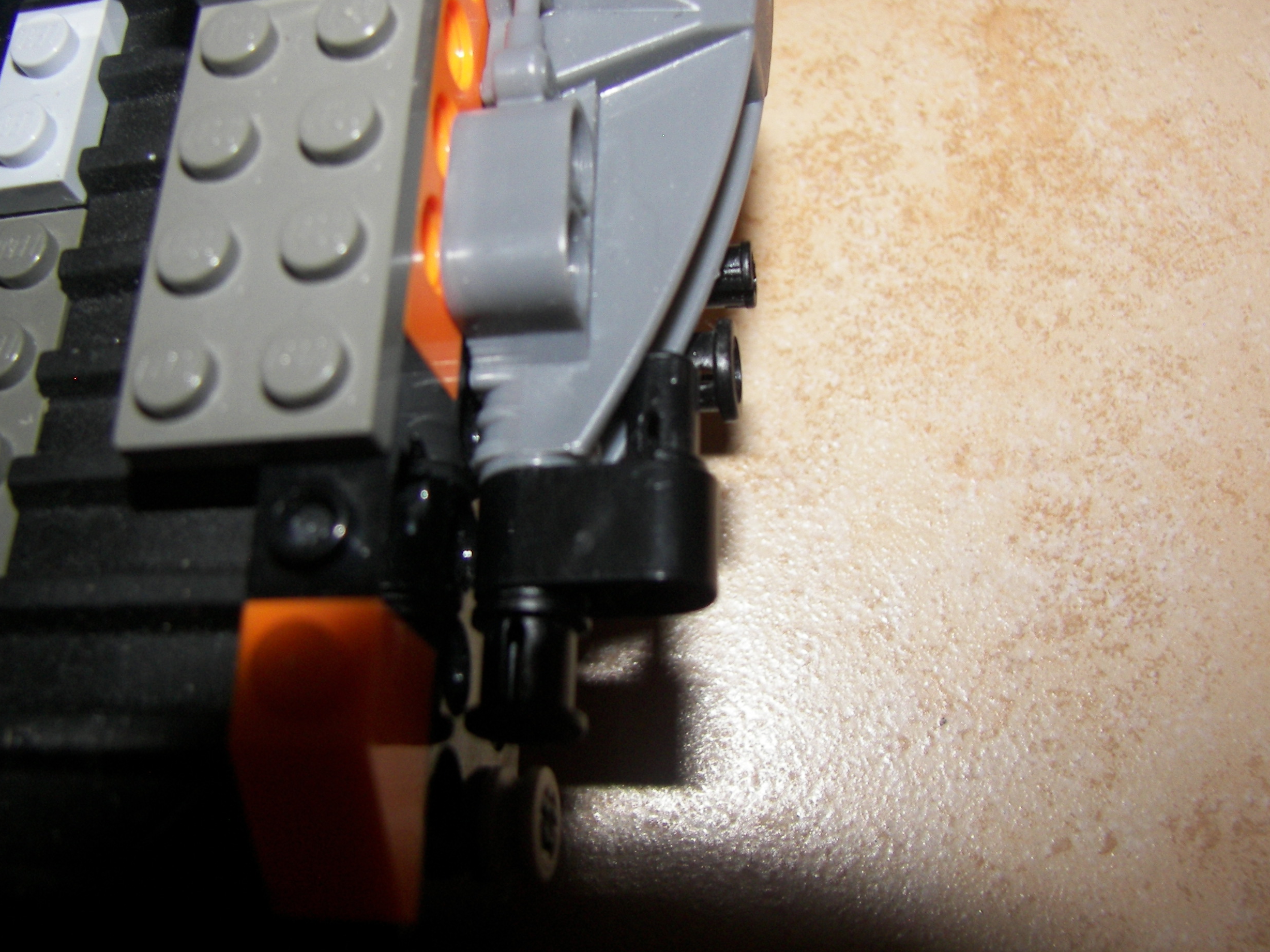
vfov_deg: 37.7
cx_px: 619
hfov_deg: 49.0
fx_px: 1394
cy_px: 456
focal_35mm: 38
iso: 100
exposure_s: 1/30
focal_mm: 6
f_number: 2.8
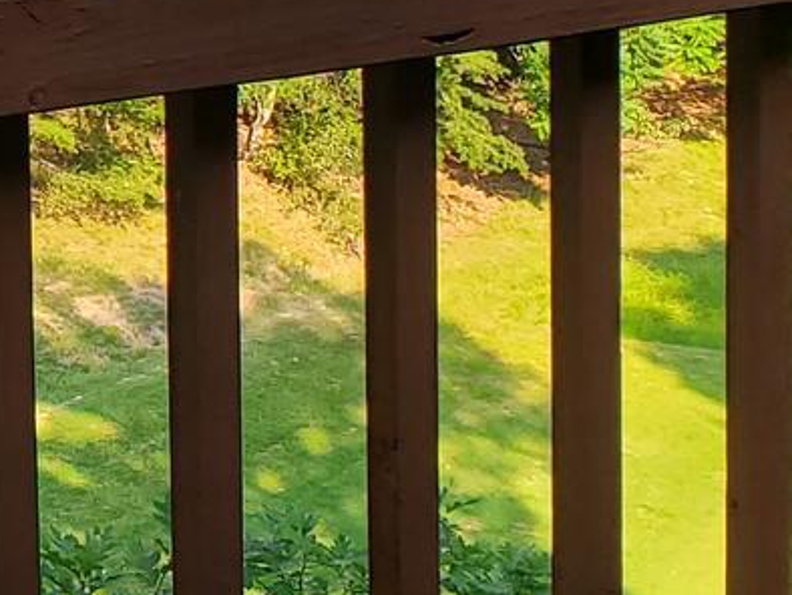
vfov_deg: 10.8
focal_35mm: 135
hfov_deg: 13.0
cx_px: -687
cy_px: -125
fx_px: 3091
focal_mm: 4.3
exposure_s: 1/475
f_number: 2.4
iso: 50
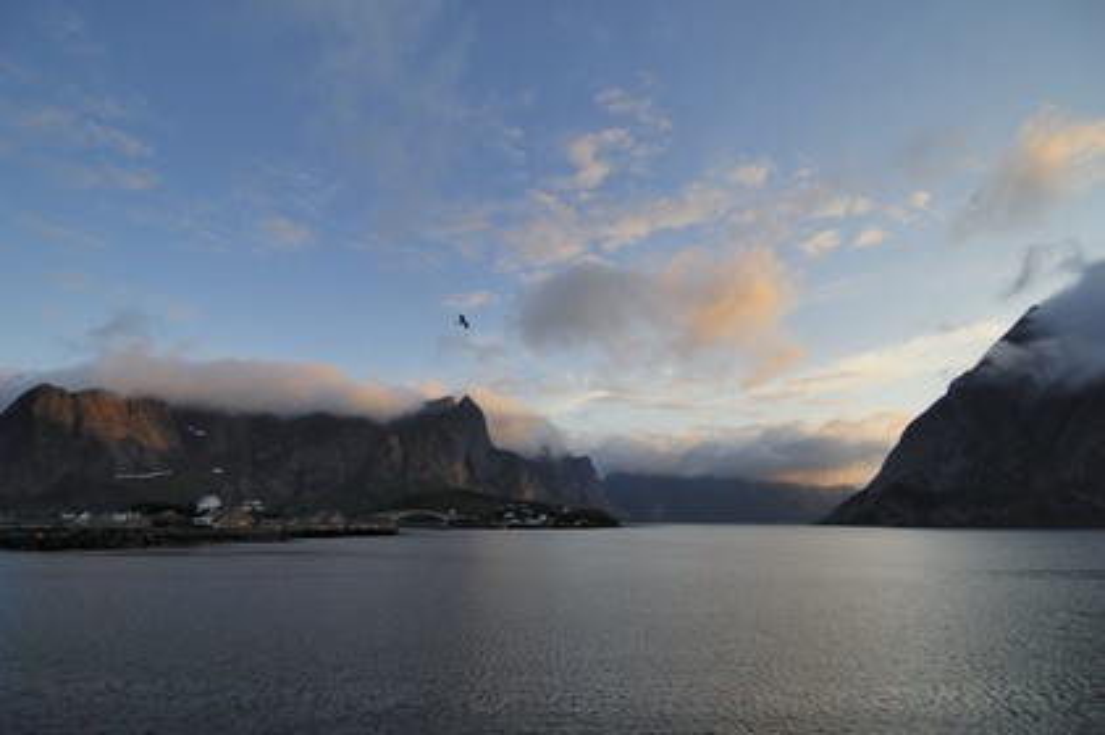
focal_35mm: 18
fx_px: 552
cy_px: 368
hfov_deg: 90.0
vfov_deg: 67.3
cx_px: 552
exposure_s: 1/320
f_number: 4
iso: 100
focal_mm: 12
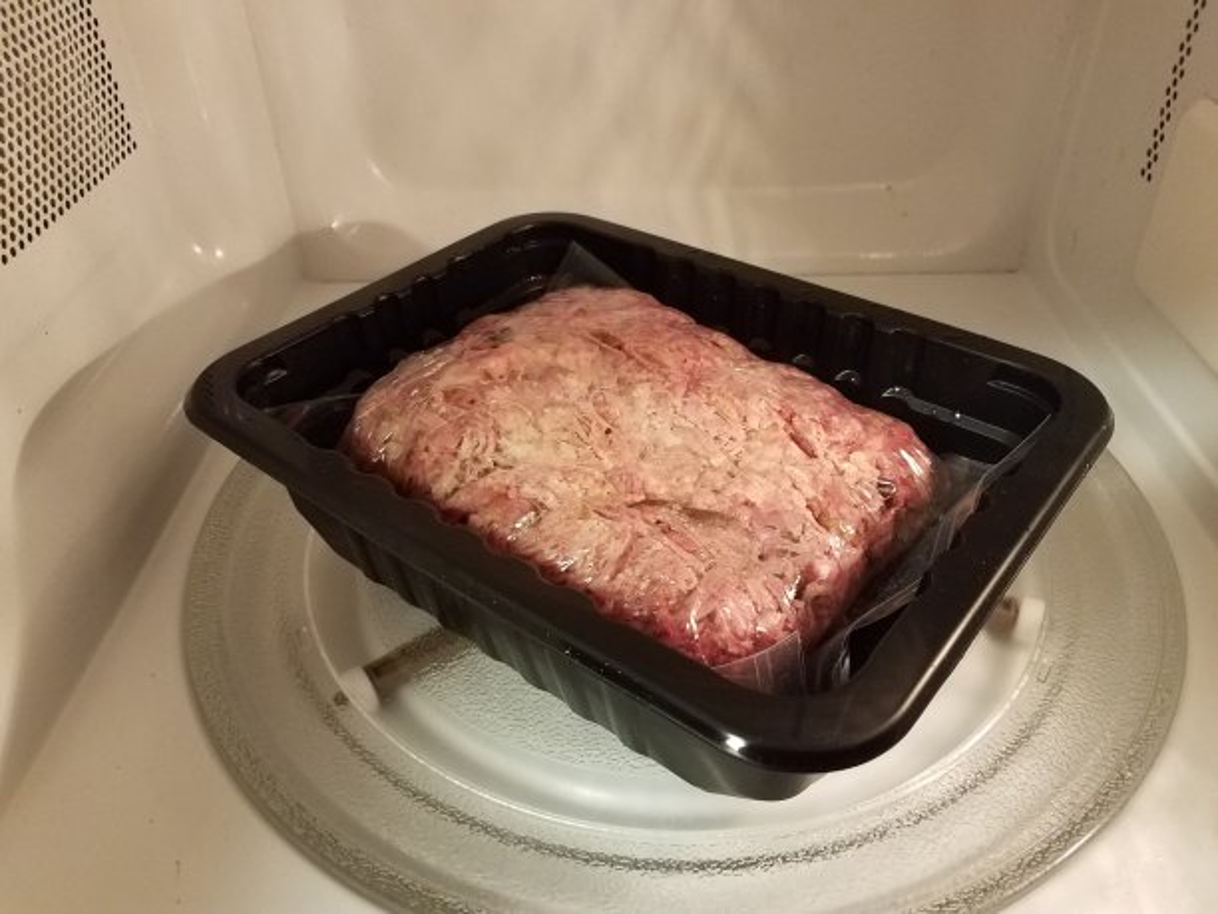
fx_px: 915
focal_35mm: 26
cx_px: 609
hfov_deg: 67.3
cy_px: 457
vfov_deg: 53.1
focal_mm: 4.2
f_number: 1.7
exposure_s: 1/24
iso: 250
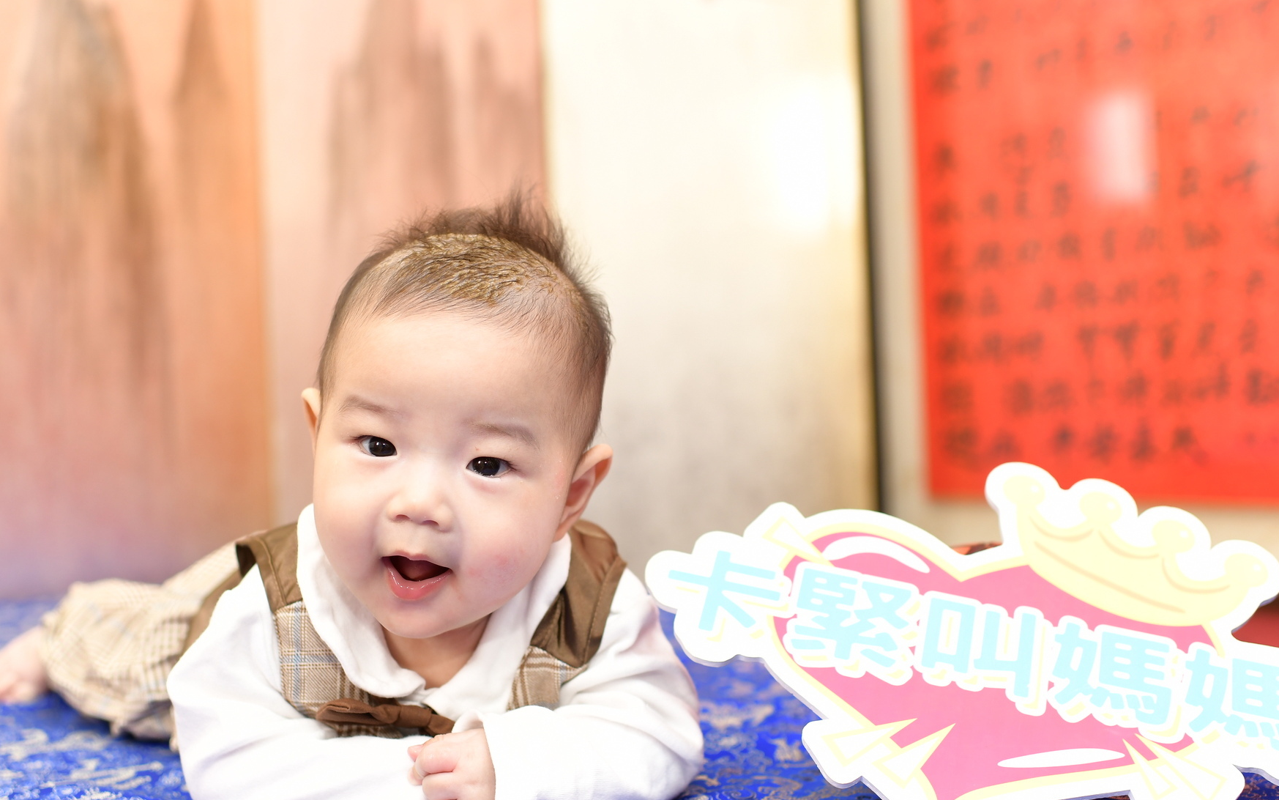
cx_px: 597
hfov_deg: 41.0
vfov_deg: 26.3
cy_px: 443
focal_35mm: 49
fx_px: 1708
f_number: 2.8
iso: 500
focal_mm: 35
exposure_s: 1/200
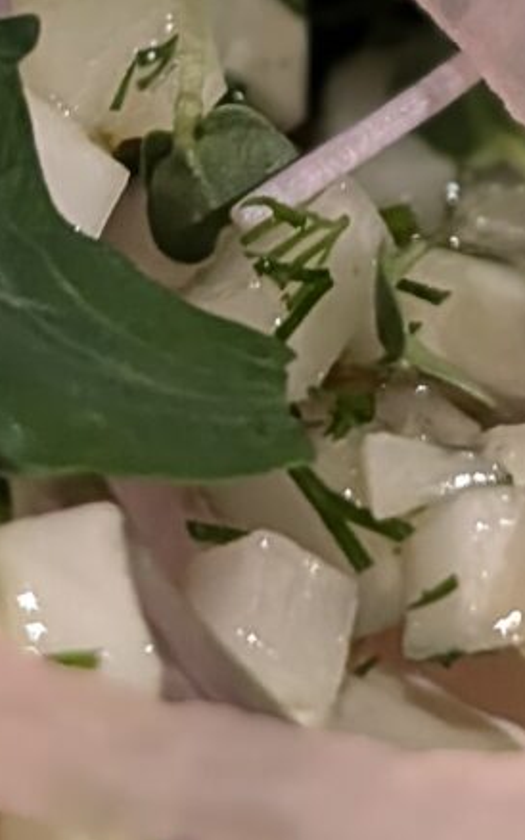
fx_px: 3409
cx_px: 301
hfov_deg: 8.8
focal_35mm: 149
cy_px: -188
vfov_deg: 13.6
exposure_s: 1/26.6
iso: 2444
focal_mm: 6.9
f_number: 1.68
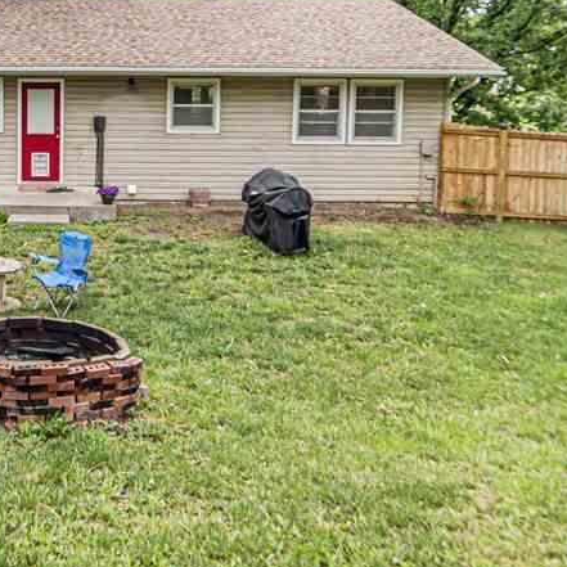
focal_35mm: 37
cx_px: 26
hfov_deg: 40.4
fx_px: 686
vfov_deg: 42.7
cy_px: 105
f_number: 6.3
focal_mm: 10
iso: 100
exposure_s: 1/80
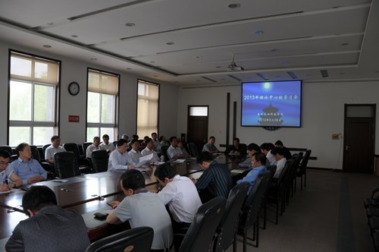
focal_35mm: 27
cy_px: 126
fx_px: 284
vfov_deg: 47.8
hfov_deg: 67.4
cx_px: 190
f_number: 4.5
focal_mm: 18
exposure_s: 1/25
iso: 200
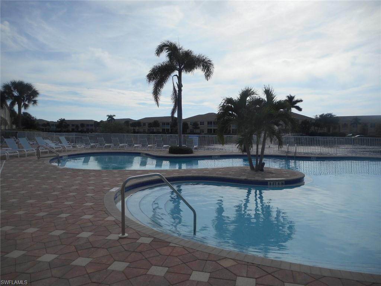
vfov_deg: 54.9
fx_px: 275
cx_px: 190
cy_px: 143
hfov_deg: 69.4
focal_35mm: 25
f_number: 10.5
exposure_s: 1/200
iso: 80
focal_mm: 4.5
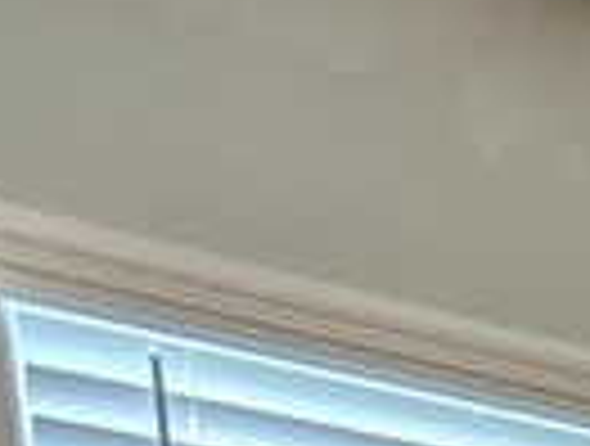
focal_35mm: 109
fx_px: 1863
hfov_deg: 15.6
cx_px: 1047
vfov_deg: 9.1
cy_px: 1550
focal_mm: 1.83
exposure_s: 1/60
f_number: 2.2
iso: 52
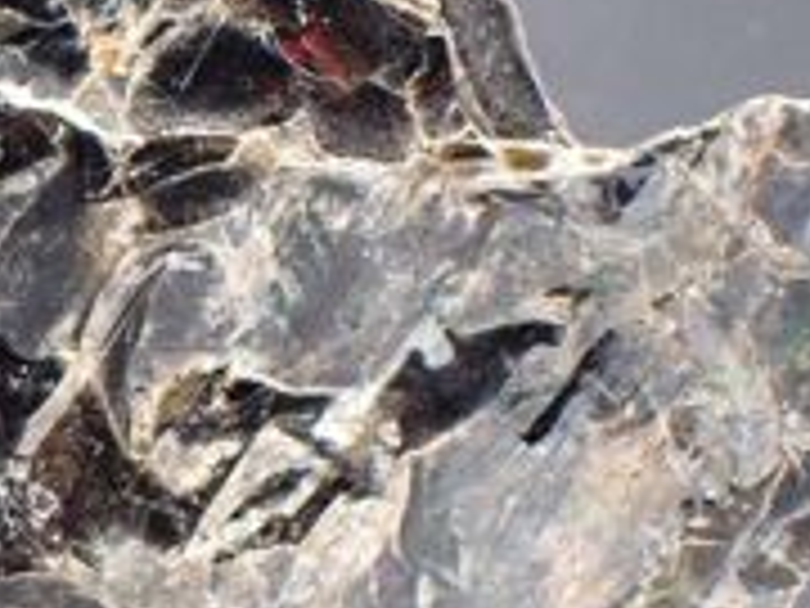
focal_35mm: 267
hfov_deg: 7.4
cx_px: -81
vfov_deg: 5.6
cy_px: 455
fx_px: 6248
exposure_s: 1/200
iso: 800
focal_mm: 18
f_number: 4.9
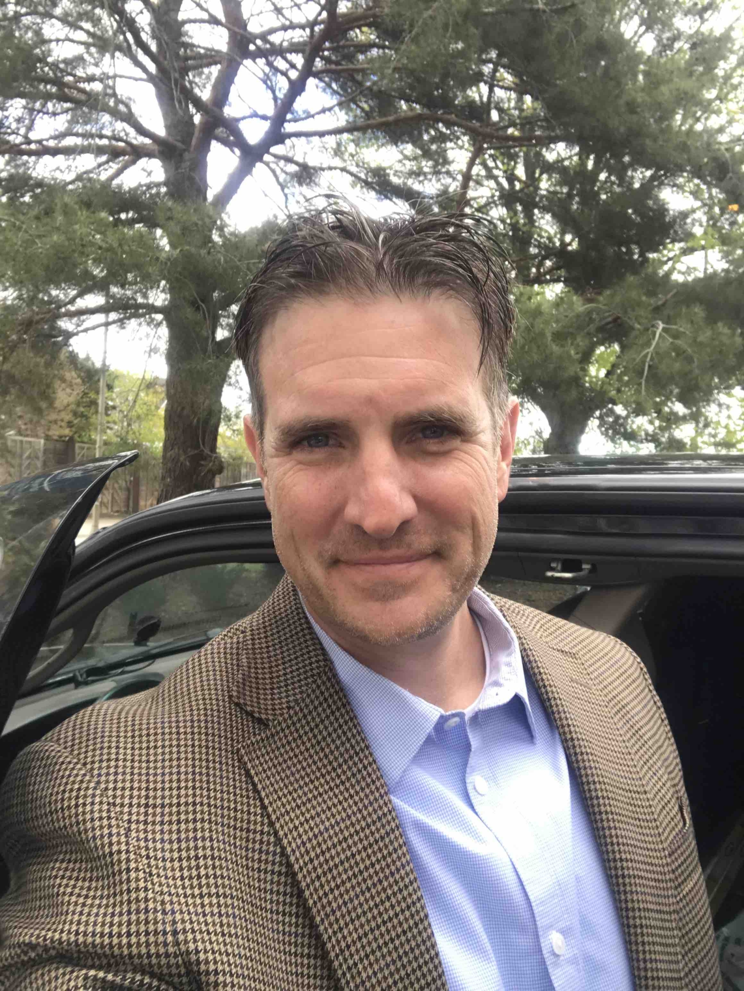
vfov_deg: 56.8
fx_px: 916
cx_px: 372
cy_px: 496
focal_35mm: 32
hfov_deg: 44.2
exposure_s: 1/60
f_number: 2.2
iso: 32
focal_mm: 2.87
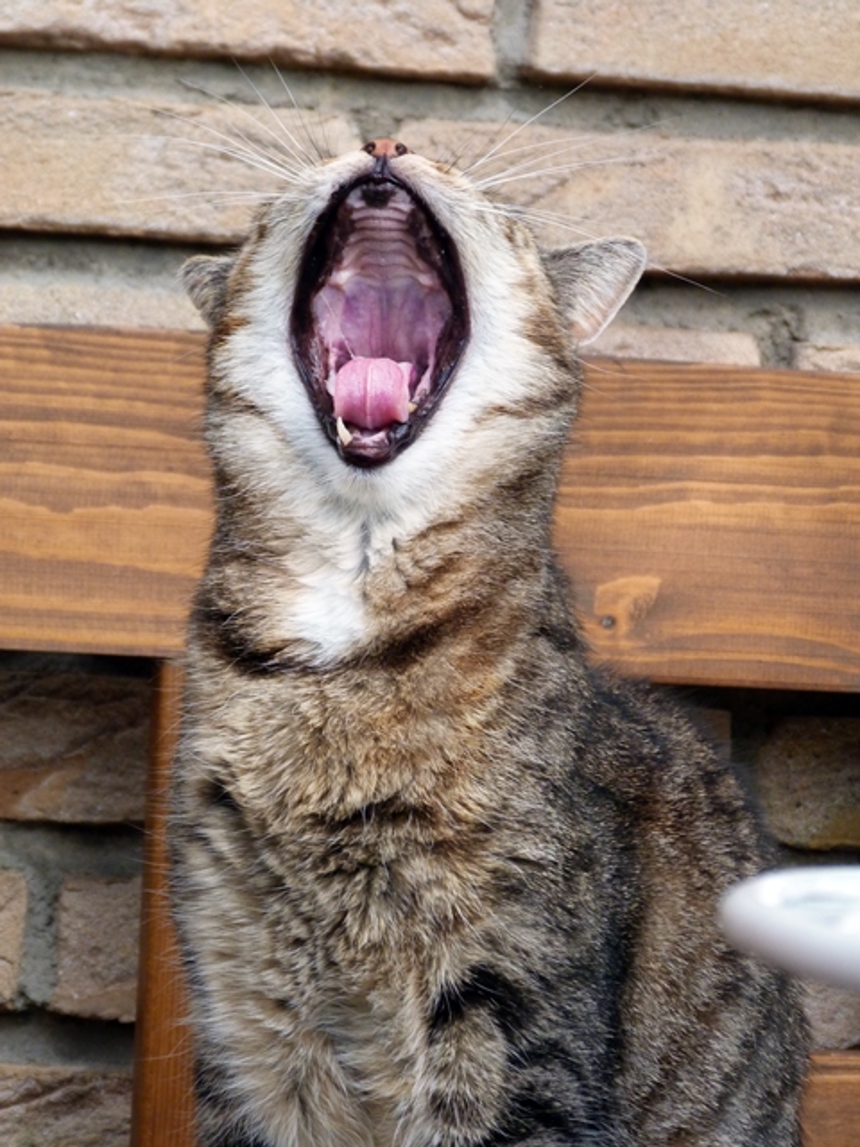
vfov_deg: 11.2
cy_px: 574
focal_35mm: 177
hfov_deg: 8.4
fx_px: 5863
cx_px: 430
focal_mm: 31.9
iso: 200
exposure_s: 1/320
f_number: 3.8
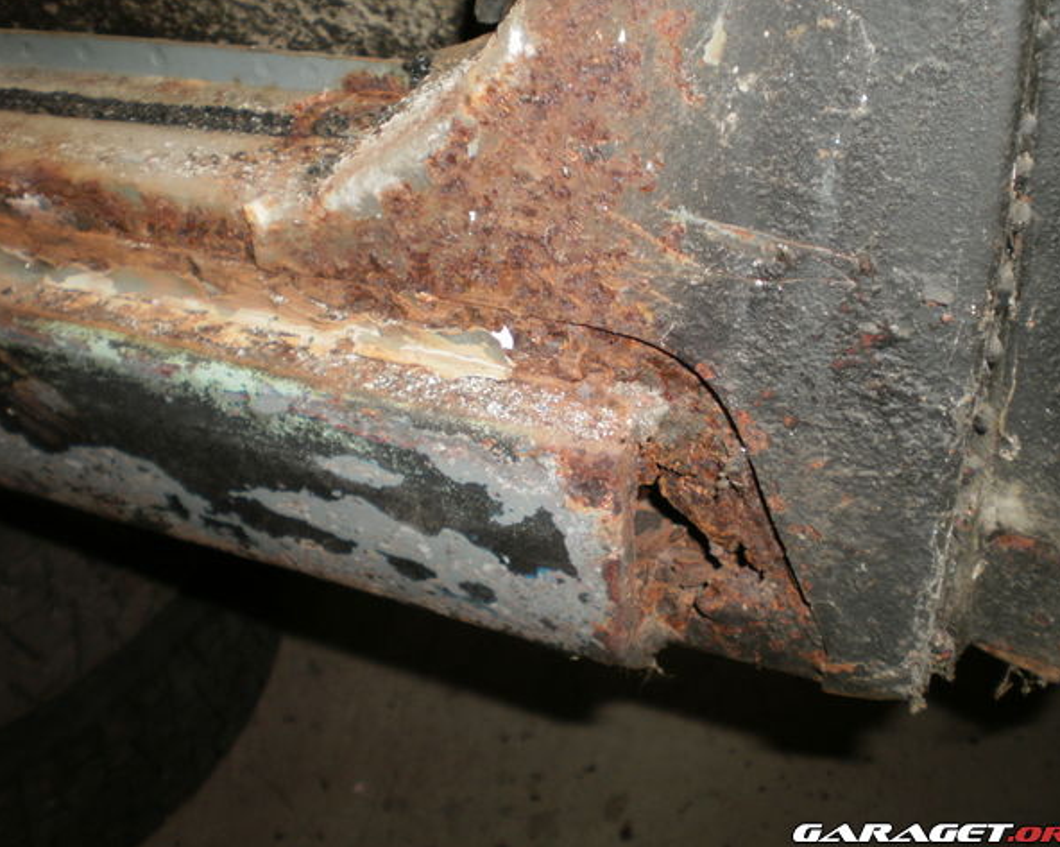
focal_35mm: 38
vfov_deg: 39.1
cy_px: 421
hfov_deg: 48.0
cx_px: 526
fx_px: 1192
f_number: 3.1
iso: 125
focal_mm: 6.3
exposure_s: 1/30
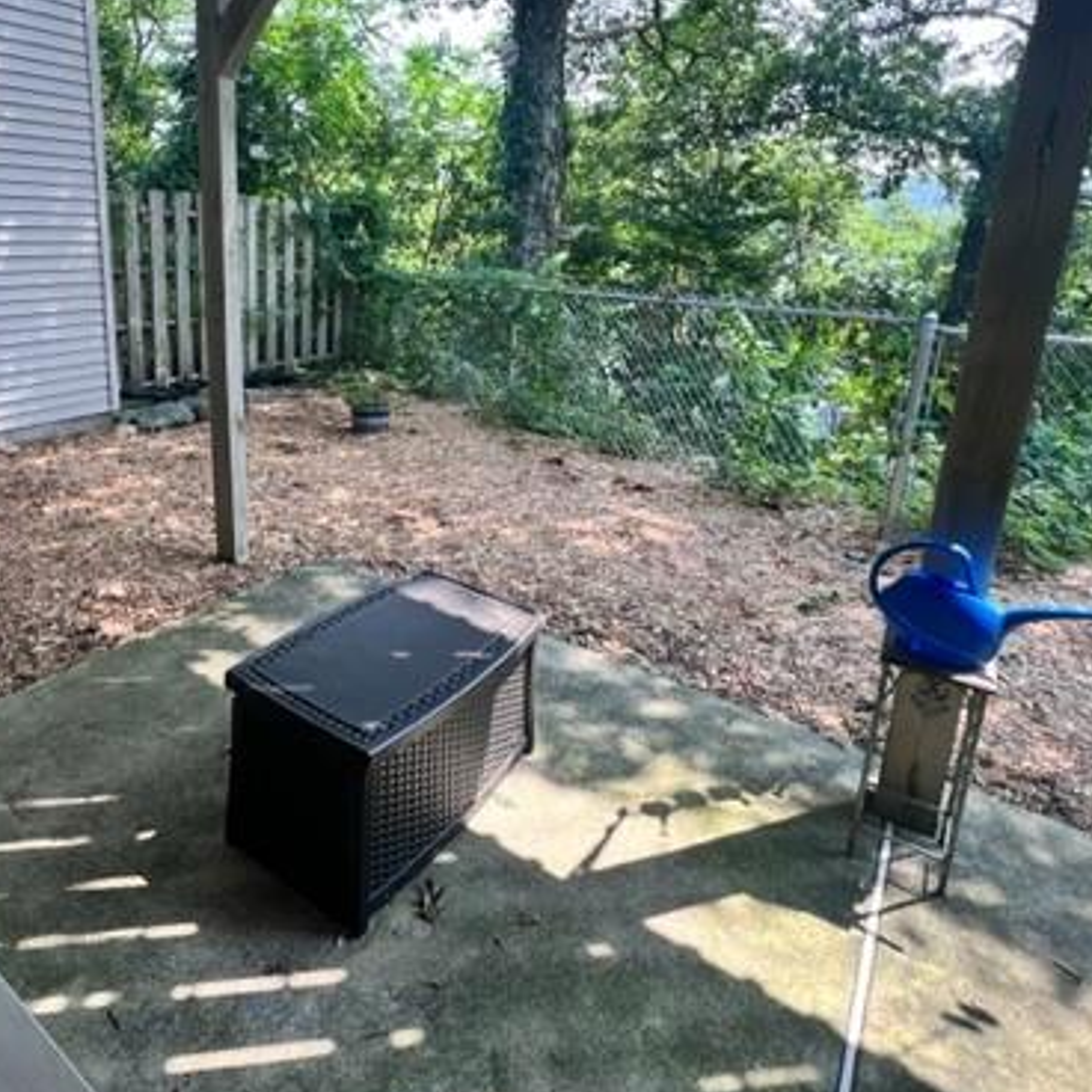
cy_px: 412
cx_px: 389
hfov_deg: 73.1
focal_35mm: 20
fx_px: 714
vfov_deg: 73.6
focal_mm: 1.57
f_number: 1.8
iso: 32
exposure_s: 1/153
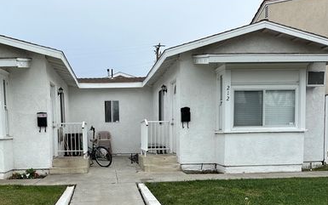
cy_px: 151
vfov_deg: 37.5
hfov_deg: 57.2
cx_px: 117
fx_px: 295
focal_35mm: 33
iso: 80
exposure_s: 1/1183
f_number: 1.78
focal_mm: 6.86
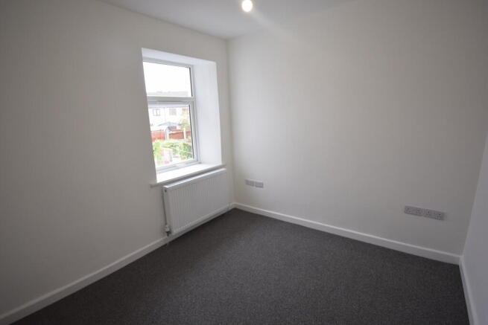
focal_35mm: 16
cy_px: 162
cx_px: 244
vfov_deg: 72.1
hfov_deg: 95.0
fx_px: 224
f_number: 5
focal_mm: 11
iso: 400
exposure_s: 1/100
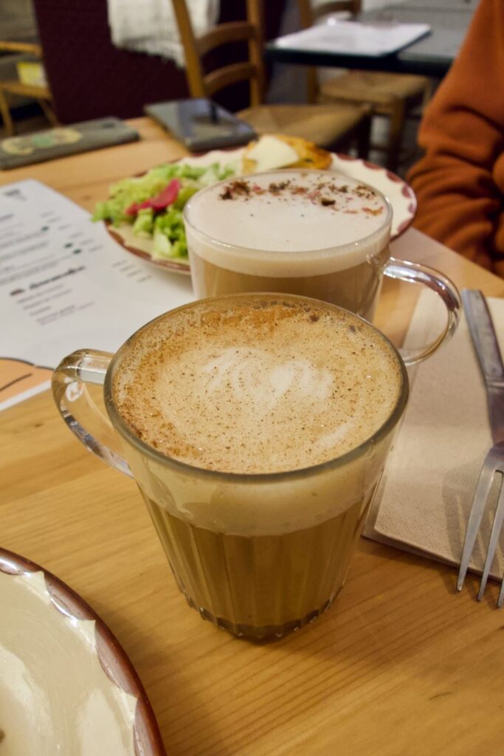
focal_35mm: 28
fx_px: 588
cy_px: 378
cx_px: 252
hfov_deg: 46.4
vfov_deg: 65.5
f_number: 4.5
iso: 1600
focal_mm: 10.4
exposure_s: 1/30
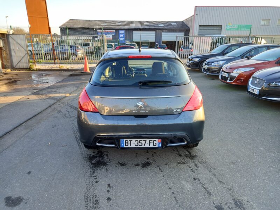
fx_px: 202
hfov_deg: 69.4
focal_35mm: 25
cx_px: 140
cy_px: 105
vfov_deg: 54.9
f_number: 2
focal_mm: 4.6
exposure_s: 1/50
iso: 40
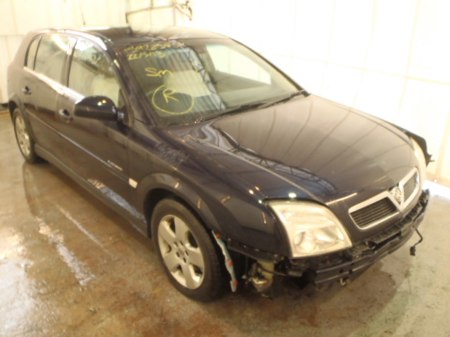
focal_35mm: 29
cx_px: 230
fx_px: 377
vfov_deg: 48.2
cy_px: 168
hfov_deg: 61.7
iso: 200
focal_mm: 5
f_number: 3.5
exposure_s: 1/10
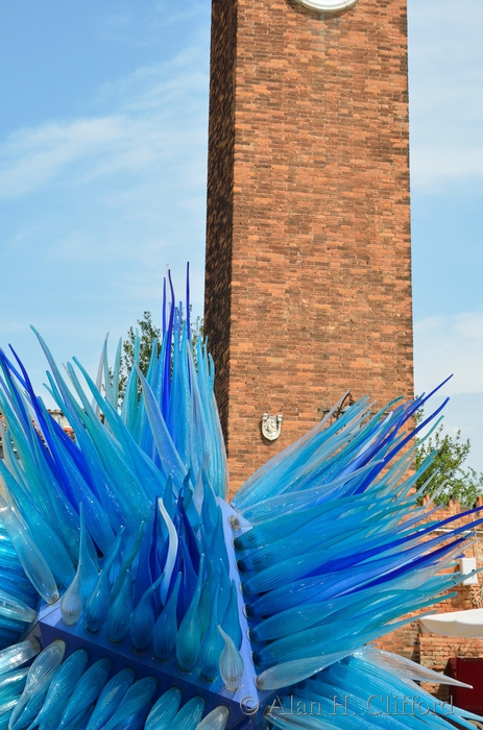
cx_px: 242
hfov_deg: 20.5
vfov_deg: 30.6
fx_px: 1335
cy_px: 365
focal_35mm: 66
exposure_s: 1/250
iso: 100
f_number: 8
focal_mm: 44
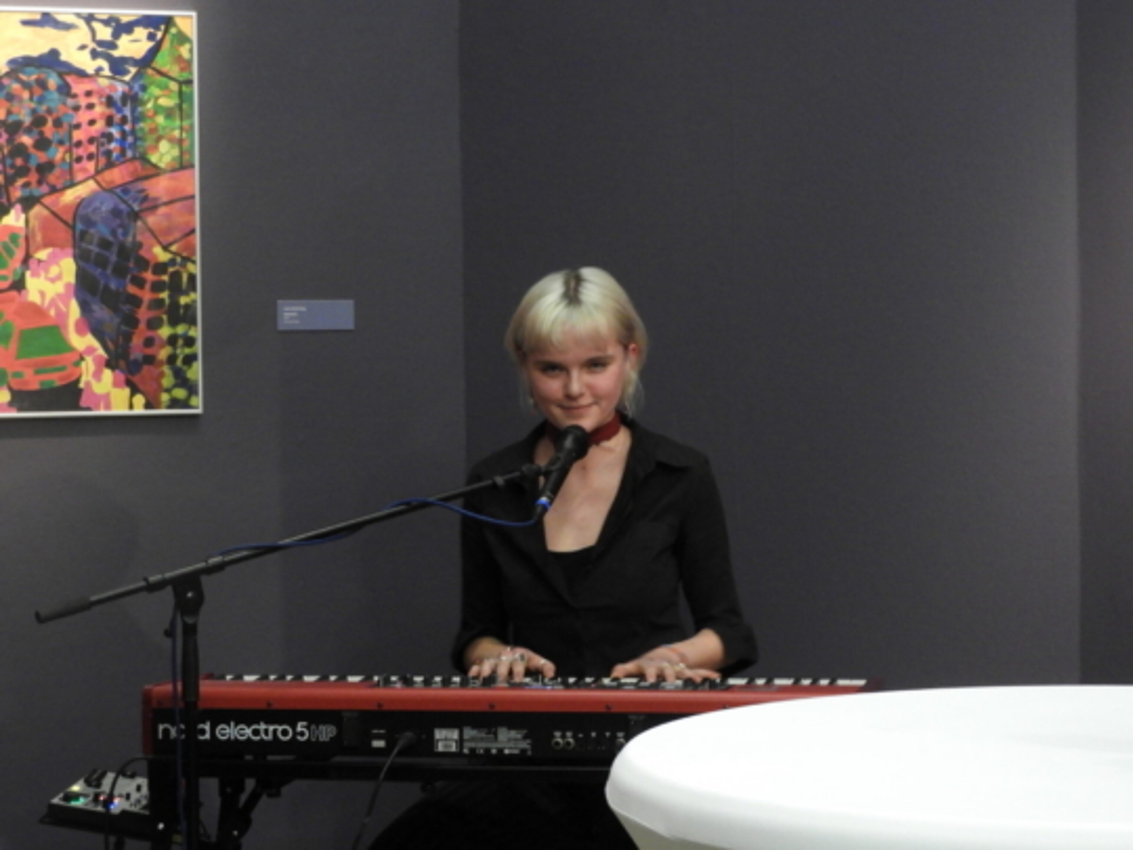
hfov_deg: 18.7
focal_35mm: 105
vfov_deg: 14.1
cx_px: 566
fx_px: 3437
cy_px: 425
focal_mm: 18.8
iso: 800
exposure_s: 1/5
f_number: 4.8
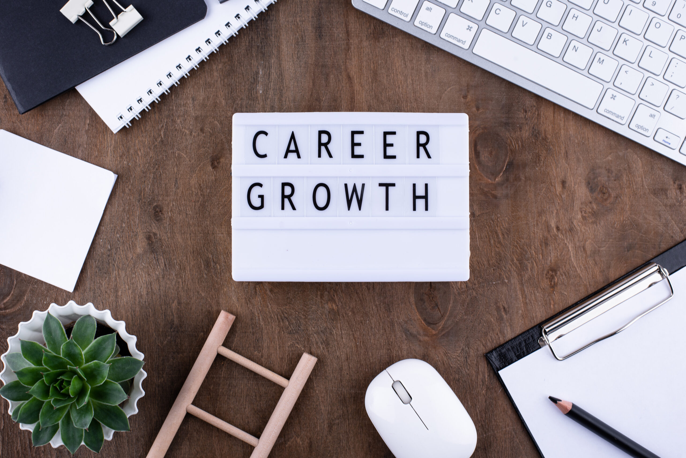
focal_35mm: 50
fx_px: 953
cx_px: 343
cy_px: 229
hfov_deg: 39.6
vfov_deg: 27.0
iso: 100
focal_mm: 50
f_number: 9
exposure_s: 1/80
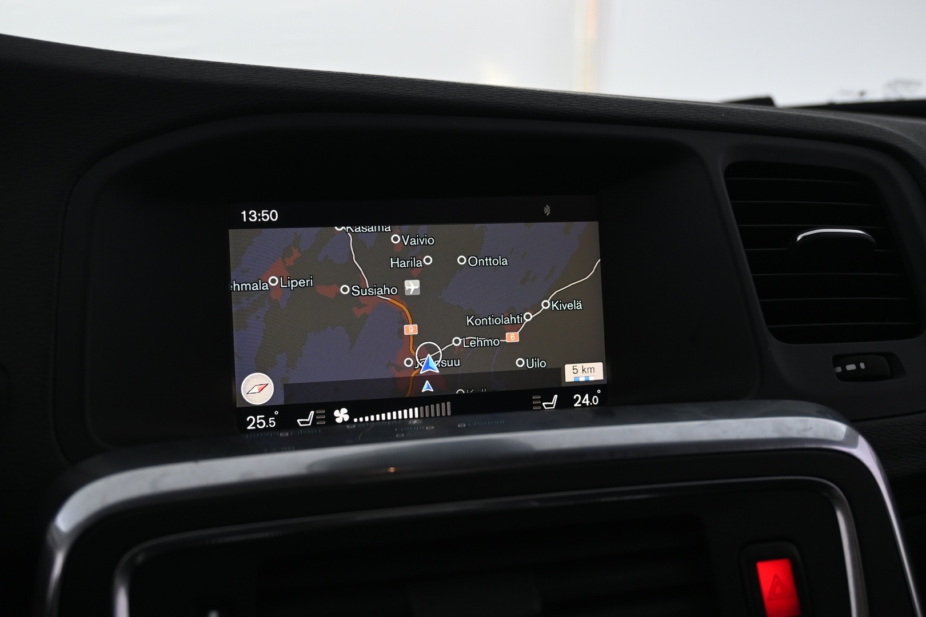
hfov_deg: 58.3
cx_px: 463
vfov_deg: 40.8
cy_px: 308
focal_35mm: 32
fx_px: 829
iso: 500
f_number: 4
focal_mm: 21.5
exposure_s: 1/30
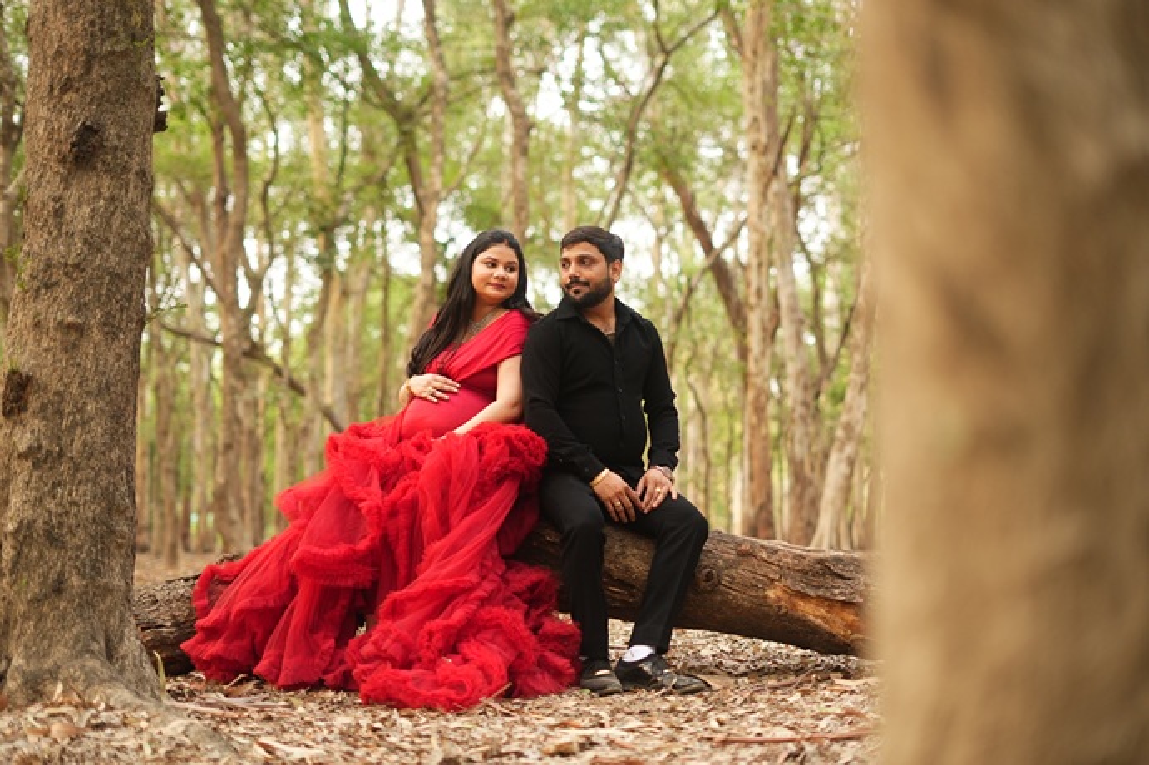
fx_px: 1595
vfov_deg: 27.0
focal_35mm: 50
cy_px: 382
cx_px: 574
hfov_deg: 39.6
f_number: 2
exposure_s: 1/200
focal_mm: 50
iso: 500
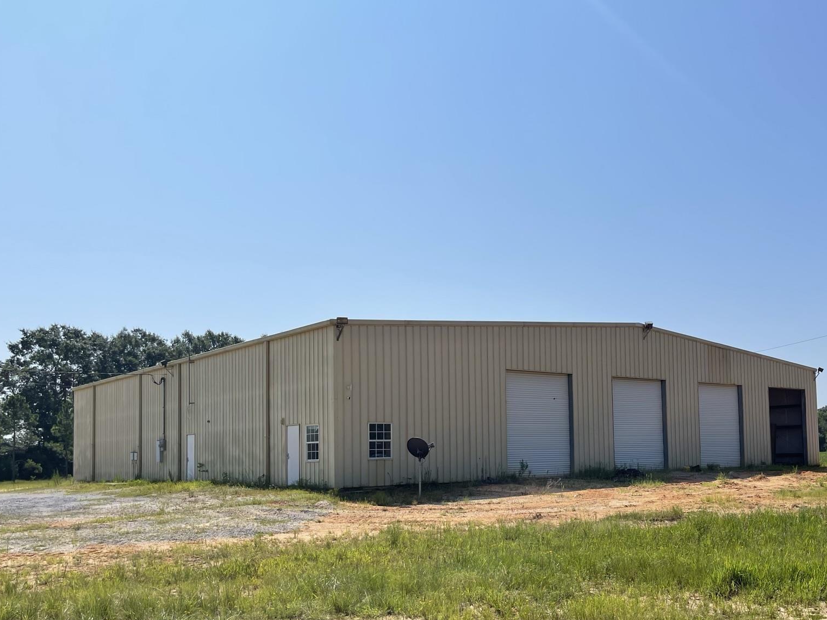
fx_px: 836
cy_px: 399
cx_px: 550
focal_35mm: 35
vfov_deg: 40.3
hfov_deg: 51.7
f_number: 1.6
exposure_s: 1/7407
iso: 32
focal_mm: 5.1
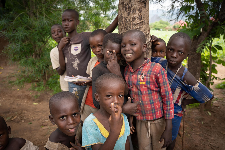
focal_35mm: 24
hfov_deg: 73.7
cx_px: 112
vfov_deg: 53.1
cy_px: 75
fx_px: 150
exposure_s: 1/200
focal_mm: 24
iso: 125
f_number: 4
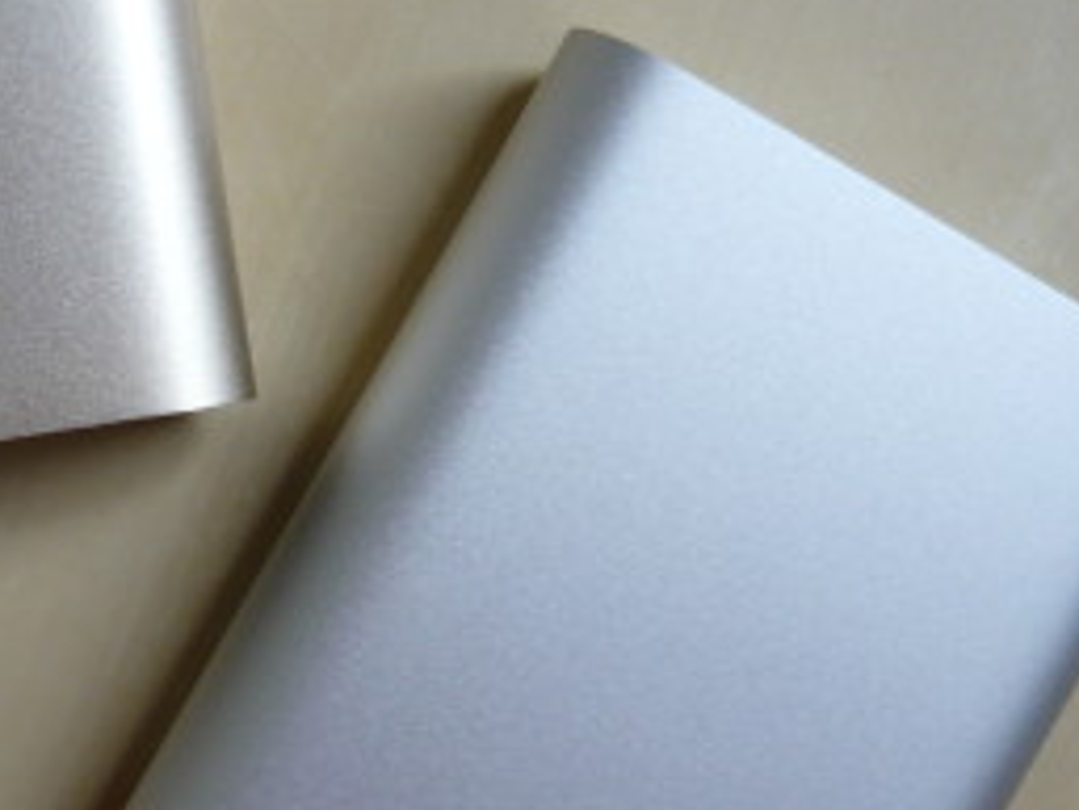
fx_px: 2401
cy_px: 344
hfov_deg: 24.8
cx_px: 176
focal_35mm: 77
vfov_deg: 19.1
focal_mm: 5.5
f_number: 2.8
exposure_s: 1/40
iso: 100
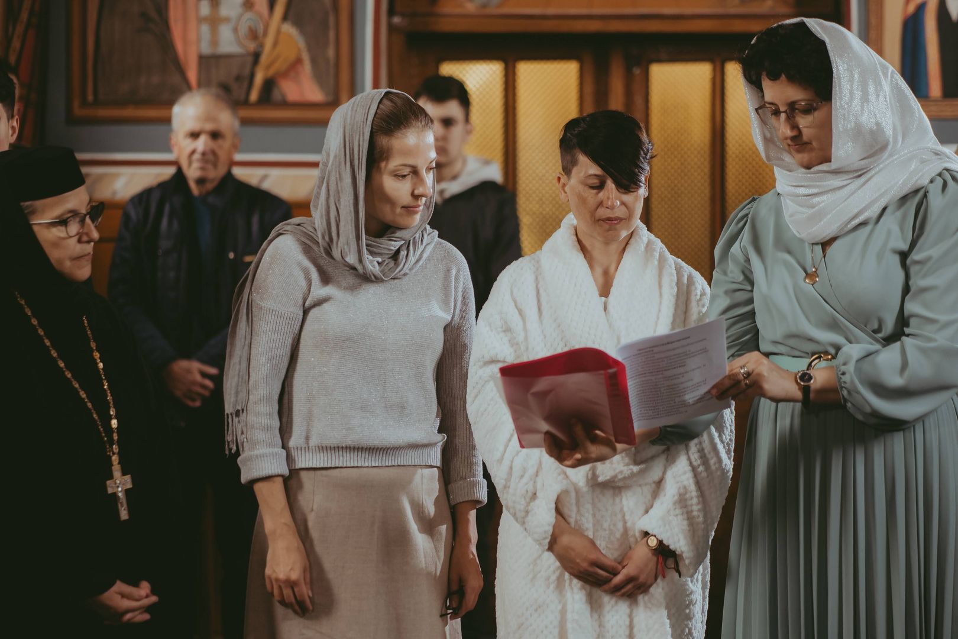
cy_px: 320
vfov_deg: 12.2
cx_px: 479
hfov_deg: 18.3
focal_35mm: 112
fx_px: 2980
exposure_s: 1/200
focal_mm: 75
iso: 500
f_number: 1.8
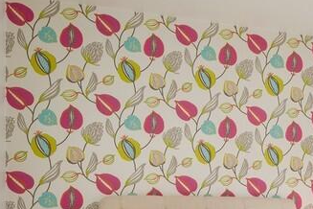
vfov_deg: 25.8
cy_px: 247
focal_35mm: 47
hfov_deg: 40.1
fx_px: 409
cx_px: 255
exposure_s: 1/160
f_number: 7.1
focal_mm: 10.3
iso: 160
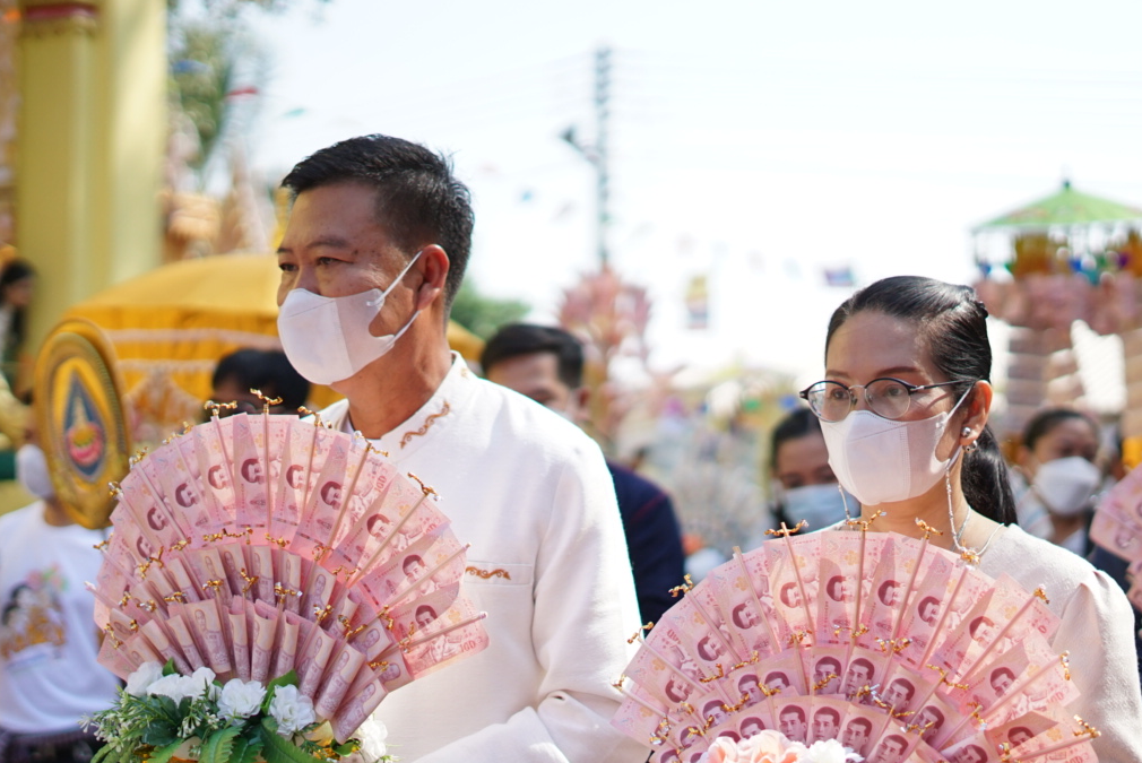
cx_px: 595
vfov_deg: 17.0
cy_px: 541
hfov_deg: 25.3
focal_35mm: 80
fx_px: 2540
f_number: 1.8
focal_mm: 50
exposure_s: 1/5000
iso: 400
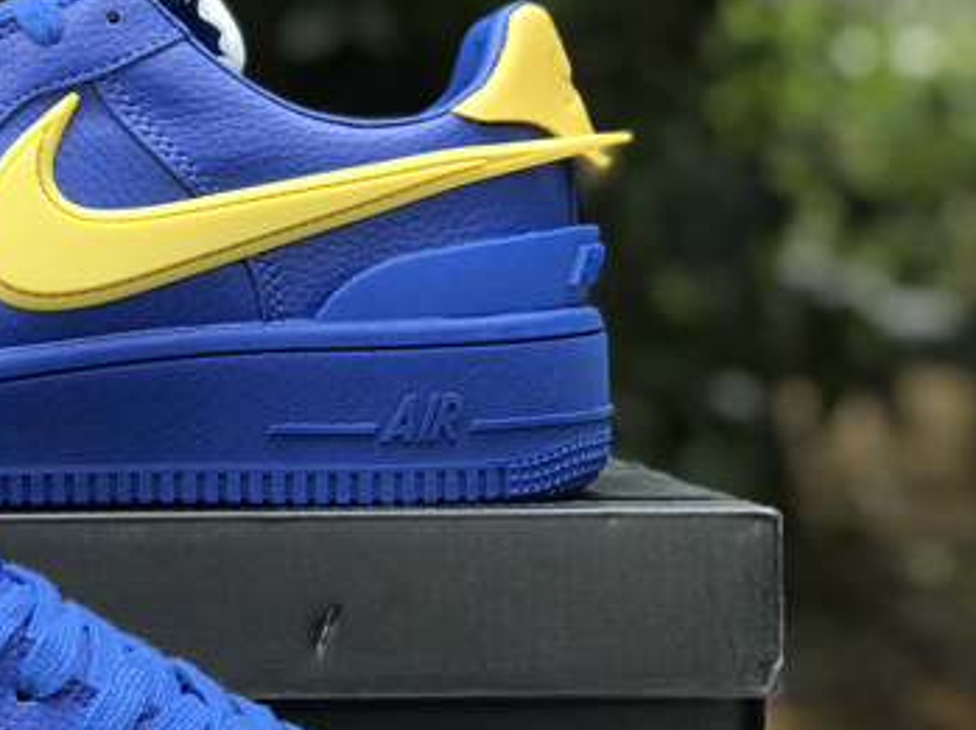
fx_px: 3408
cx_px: 67
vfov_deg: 12.2
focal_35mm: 121
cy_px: 485
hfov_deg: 16.1
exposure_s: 1/50
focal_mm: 6.6
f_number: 2.8
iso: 32
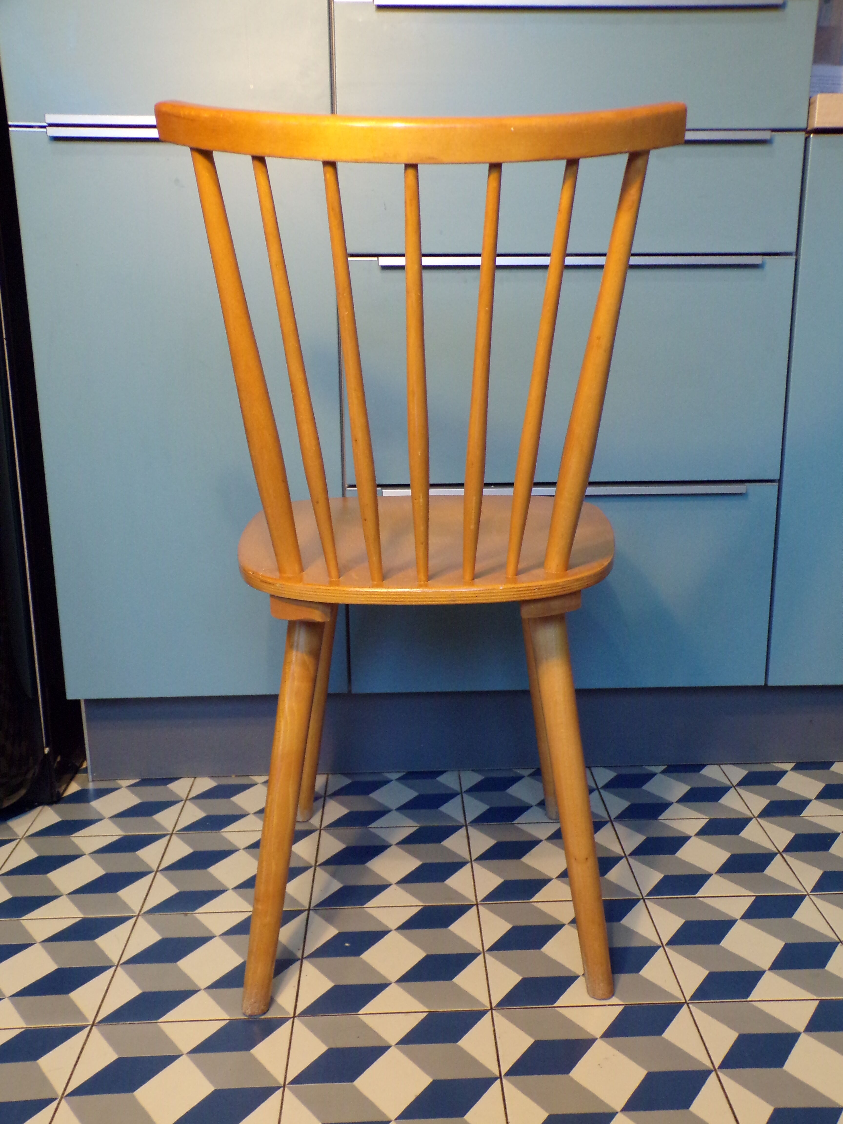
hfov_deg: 44.2
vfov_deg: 56.8
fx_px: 1039
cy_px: 562
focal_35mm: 32
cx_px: 422
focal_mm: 5.8
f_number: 3.2
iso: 383
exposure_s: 1/17
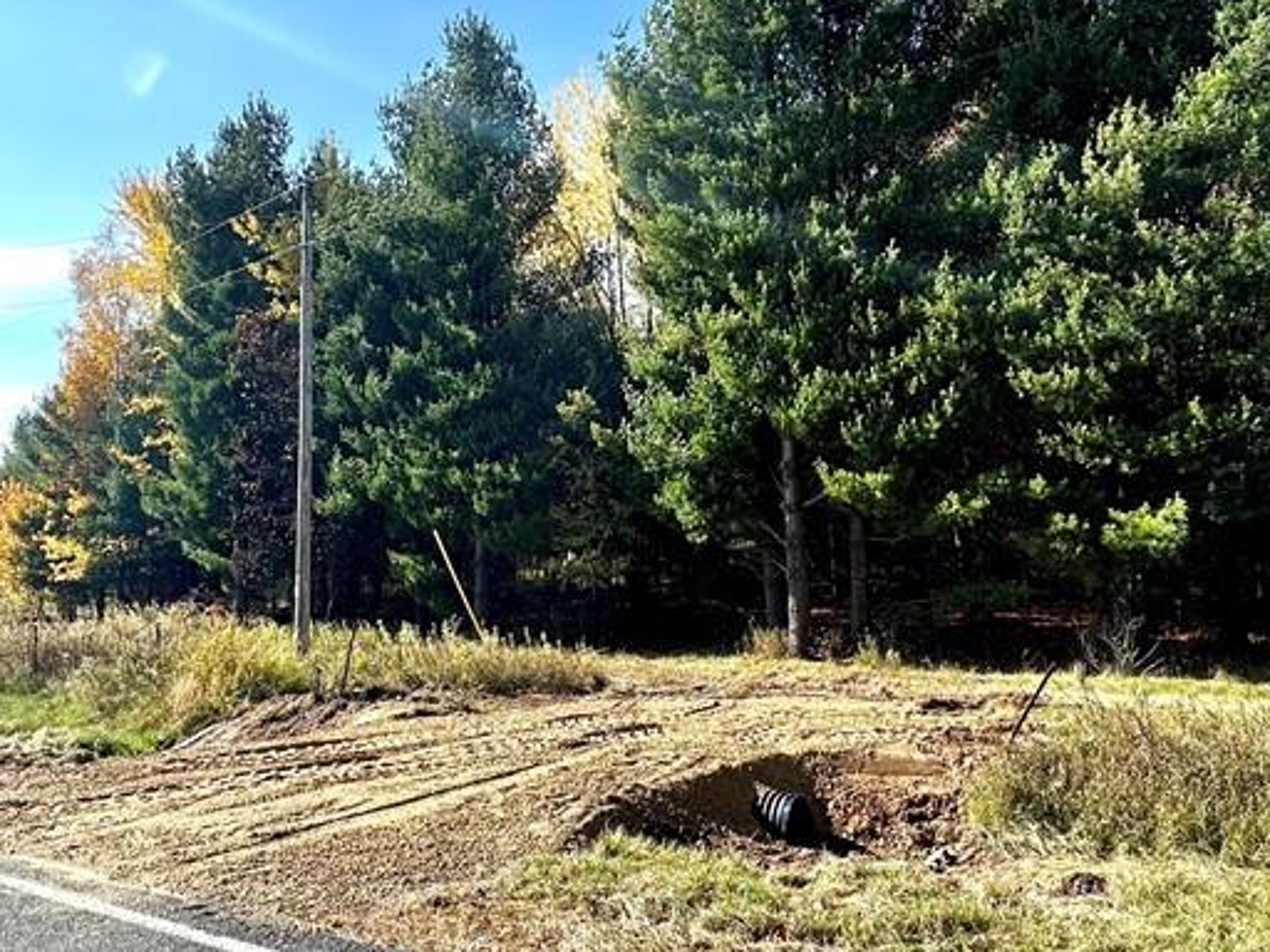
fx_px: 1027
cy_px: 402
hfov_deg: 63.4
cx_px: 672
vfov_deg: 49.6
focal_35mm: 28
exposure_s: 1/739
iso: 40
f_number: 2.2
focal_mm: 2.22
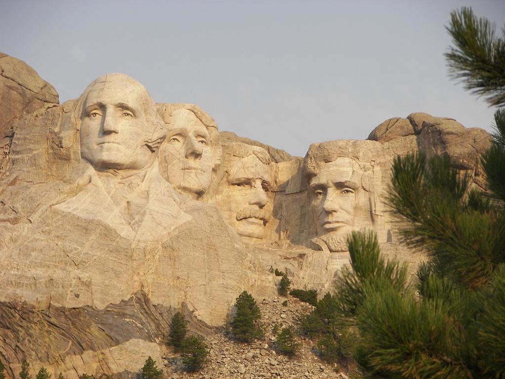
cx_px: 253
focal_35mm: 214
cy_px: 189
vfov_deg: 6.9
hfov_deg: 9.2
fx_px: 3122
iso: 64
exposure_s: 1/640
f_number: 3.6
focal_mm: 35.3
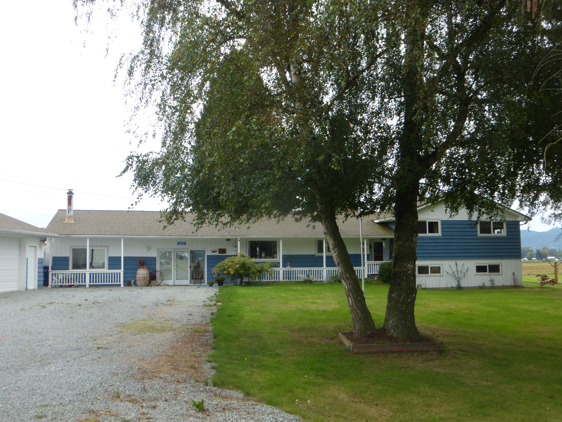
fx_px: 552
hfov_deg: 54.0
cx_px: 281
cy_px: 211
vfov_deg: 41.8
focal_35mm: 34
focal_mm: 6.1
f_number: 3.7
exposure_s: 1/125
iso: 100
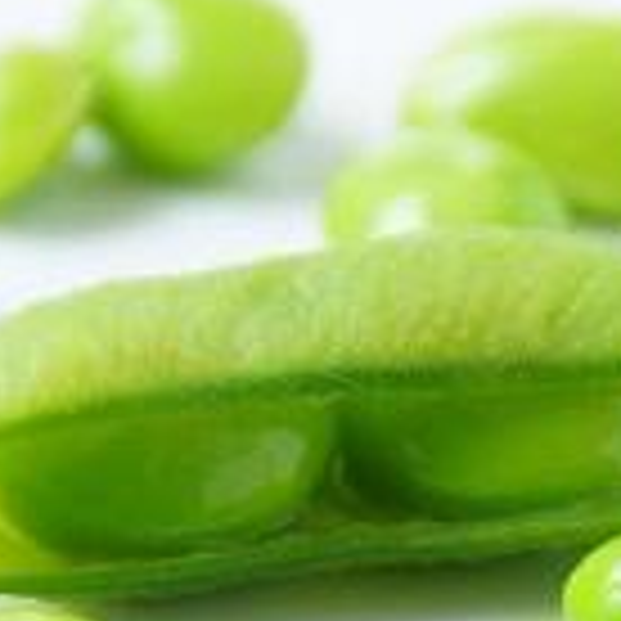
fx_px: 23422
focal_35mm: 1154
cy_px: 443
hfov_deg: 1.5
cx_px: 585
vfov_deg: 1.5
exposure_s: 1/125
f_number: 6.3
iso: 200
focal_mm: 250
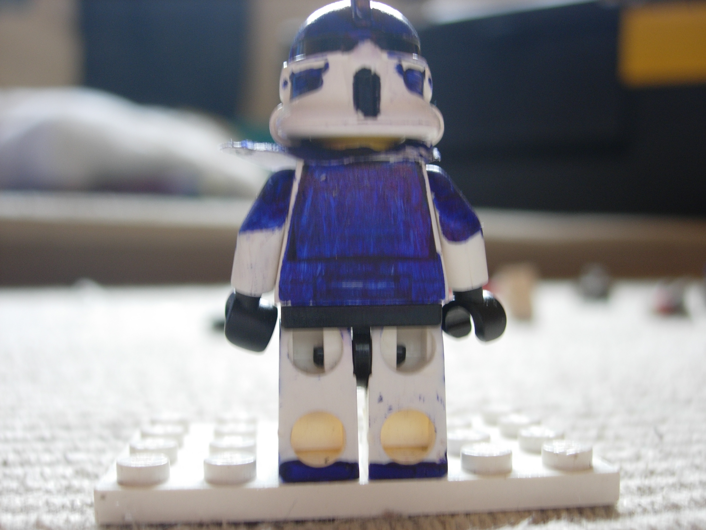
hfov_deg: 45.8
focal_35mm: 41
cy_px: 265
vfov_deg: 35.1
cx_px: 353
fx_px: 836
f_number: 2.9
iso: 64
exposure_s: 1/11.6
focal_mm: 8.5
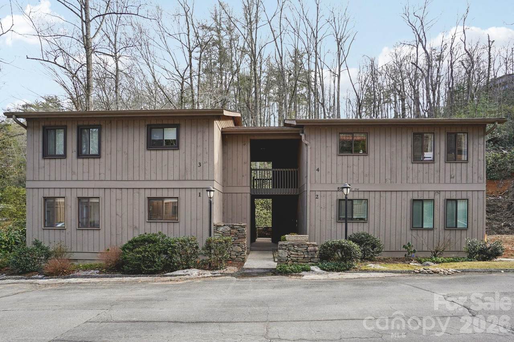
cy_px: 171
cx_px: 257
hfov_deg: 90.0
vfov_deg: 67.4
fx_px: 257
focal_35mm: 18
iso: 100
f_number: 8
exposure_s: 1/40
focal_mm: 12
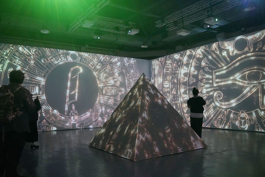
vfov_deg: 42.3
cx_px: 132
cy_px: 88
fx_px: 228
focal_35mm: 31
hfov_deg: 60.3
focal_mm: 31
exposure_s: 1/160
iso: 10000
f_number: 2.8
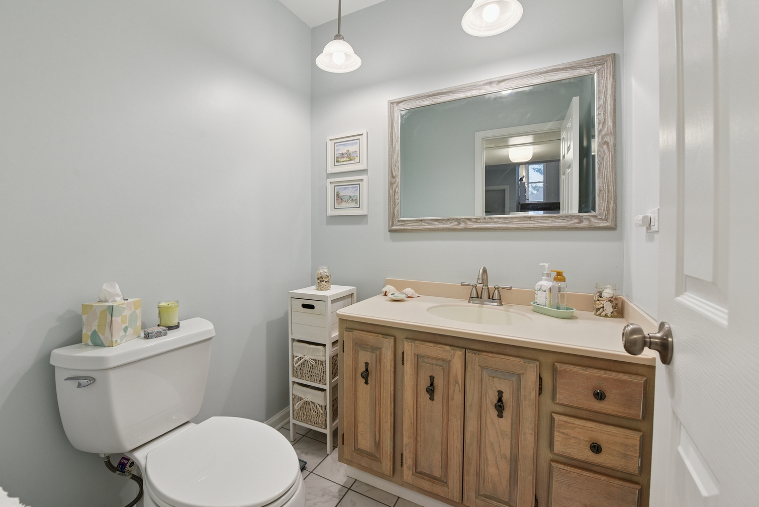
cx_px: 363
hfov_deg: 100.3
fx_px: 316
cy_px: 252
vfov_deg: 77.4
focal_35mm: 15
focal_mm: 14
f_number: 8
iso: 400
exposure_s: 1/20
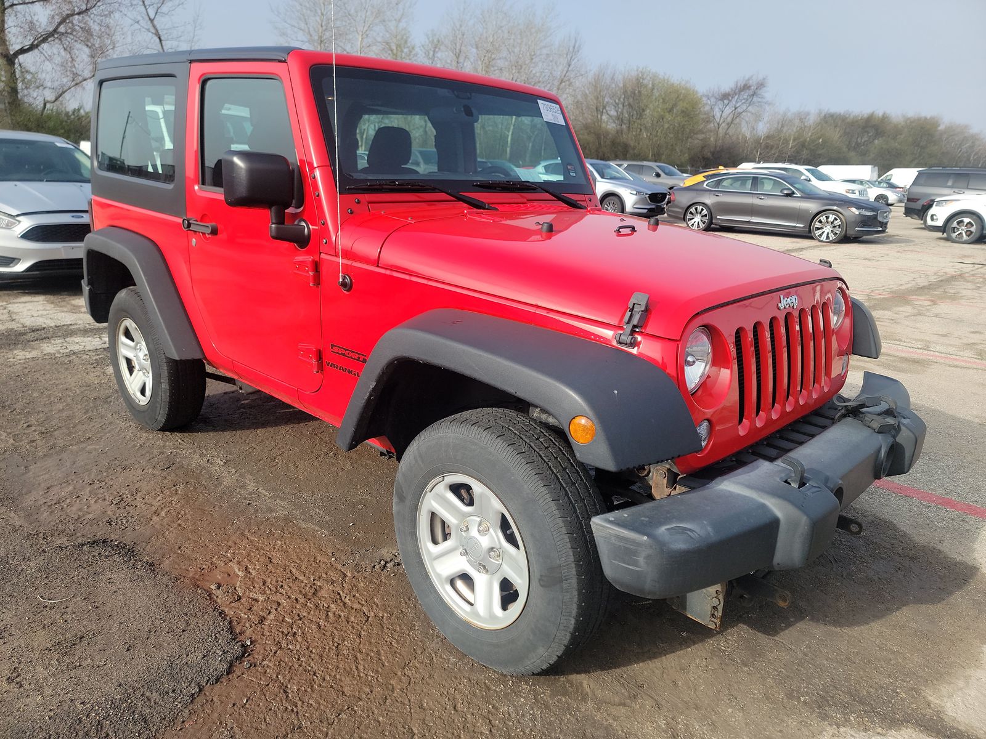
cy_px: 370
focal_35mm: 24
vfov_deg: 56.8
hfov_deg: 71.6
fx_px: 684
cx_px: 493
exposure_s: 1/555
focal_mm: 6.7
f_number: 1.8
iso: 50
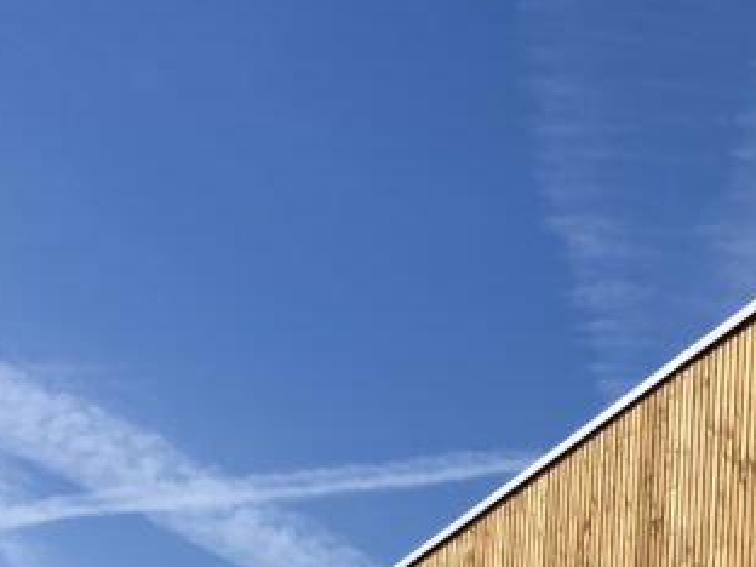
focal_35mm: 92
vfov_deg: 14.7
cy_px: 904
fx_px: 2009
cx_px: 700
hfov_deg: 20.8
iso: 20
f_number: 1.8
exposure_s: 1/2088
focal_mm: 3.99
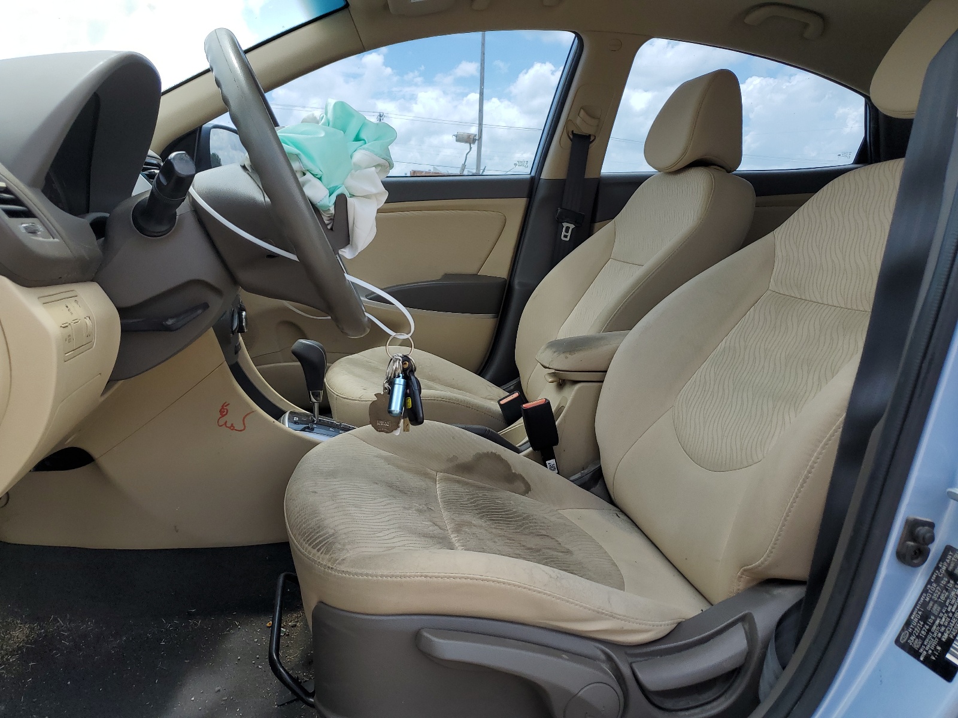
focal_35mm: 26
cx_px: 479
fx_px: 720
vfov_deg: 53.1
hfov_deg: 67.3
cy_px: 359
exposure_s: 1/1250
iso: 50
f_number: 1.5
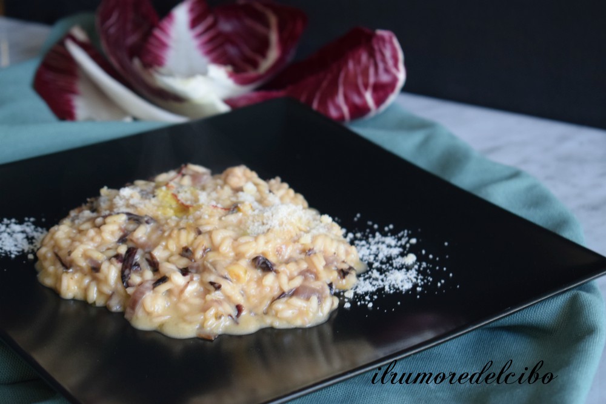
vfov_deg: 16.6
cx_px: 303
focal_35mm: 82
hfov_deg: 24.6
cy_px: 202
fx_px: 1389
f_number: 5.6
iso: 900
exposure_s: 1/60
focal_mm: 55
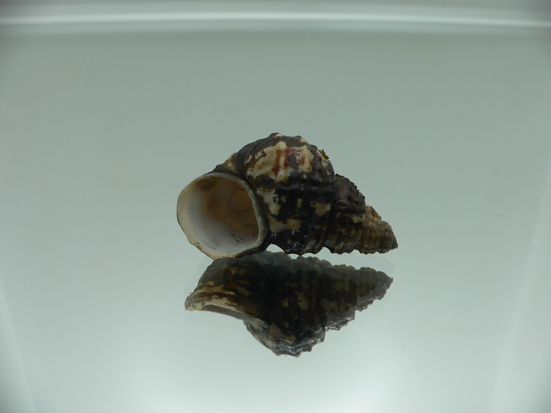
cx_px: 276
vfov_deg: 40.7
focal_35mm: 35
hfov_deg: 52.6
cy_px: 206
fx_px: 557
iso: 80
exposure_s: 1/80
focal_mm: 4.6
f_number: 2.8
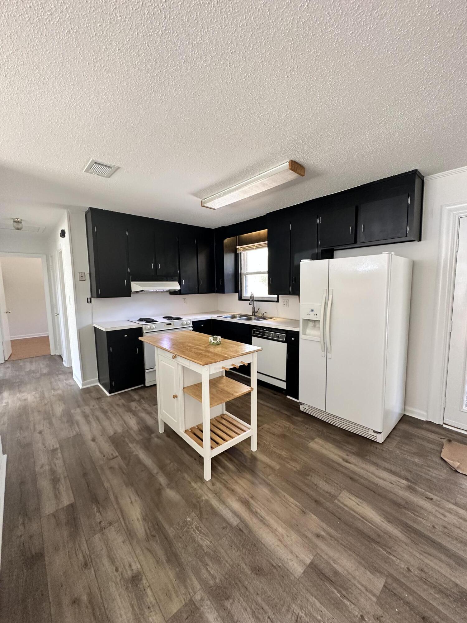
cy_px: 312
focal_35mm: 14
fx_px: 252
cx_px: 234
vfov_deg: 102.1
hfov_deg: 85.7
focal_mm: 2.22
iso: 250
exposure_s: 1/60
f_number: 2.2
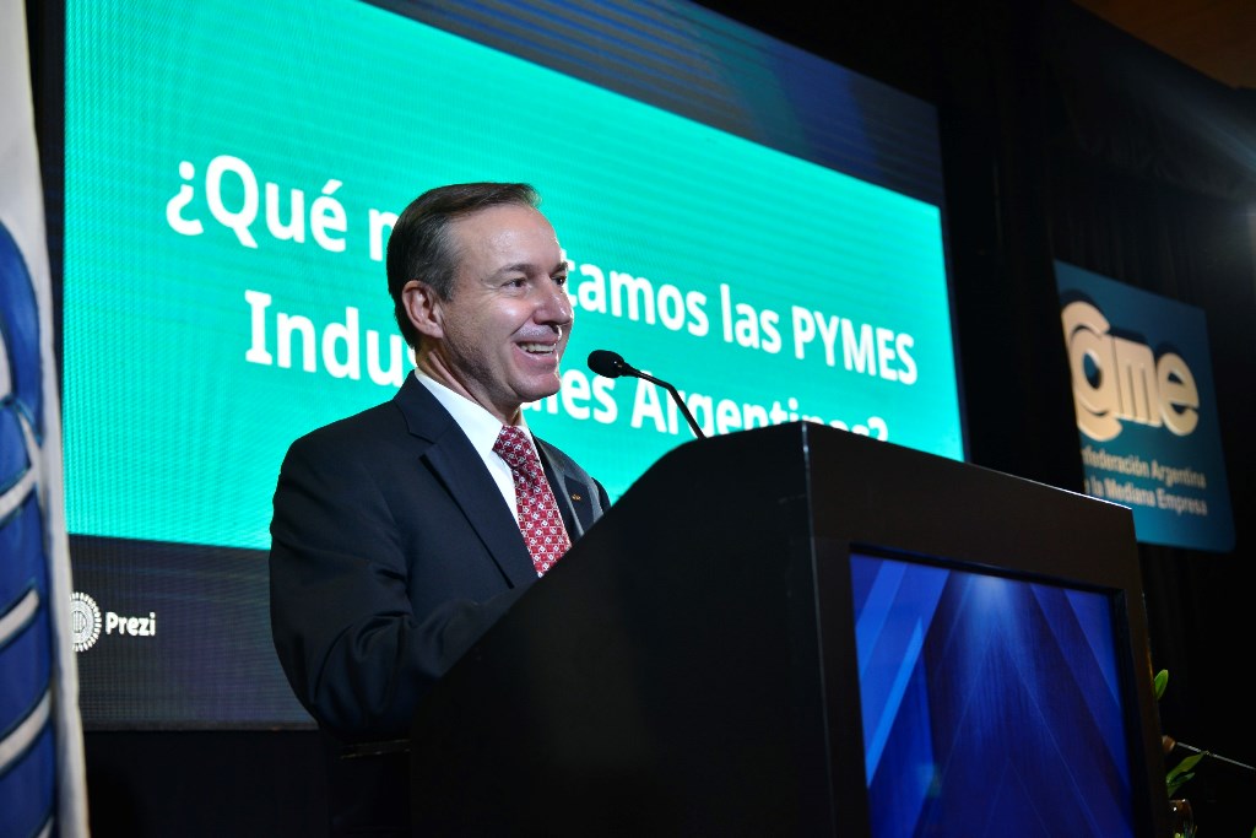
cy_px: 419
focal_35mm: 50
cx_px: 628
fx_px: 1745
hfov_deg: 39.6
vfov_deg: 27.0
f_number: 5.6
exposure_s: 1/125
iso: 640
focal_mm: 50
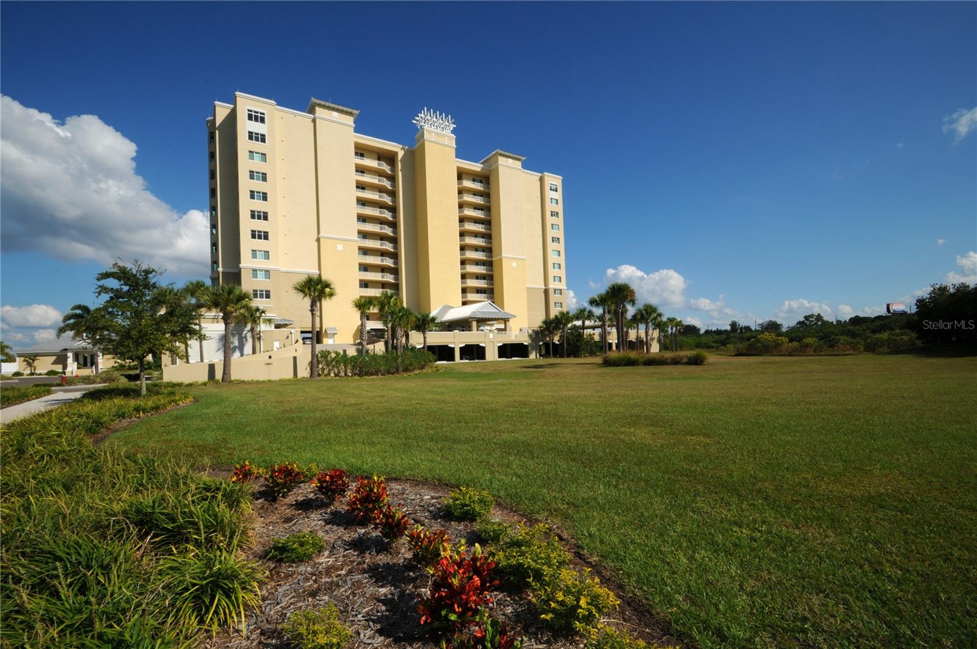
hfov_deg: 100.5
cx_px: 488
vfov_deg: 77.2
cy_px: 324
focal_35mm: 15
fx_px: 407
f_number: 16
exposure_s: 1/250
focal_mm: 10
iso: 200
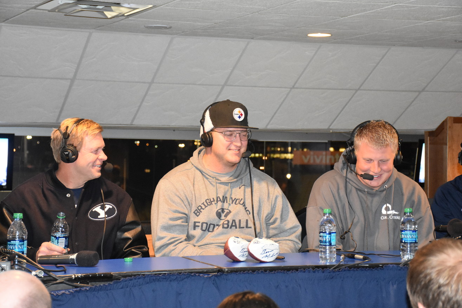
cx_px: 233
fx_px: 1014
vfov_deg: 17.3
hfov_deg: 25.7
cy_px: 156
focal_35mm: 79
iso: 5600
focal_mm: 52
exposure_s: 1/60
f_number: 4.8
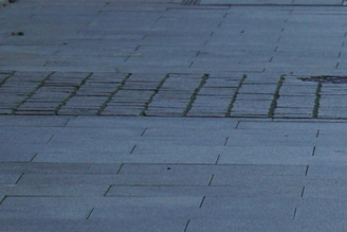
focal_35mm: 621
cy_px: -105
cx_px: 658
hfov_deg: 3.3
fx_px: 5992
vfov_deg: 2.2
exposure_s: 1/250
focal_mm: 85
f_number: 4.5
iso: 200
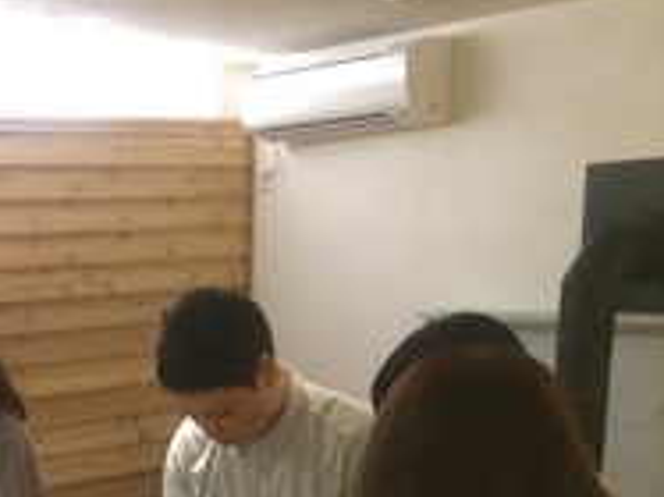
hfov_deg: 28.8
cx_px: -32
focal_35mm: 62
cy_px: 522
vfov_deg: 22.5
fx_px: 1189
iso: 200
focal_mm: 4.15
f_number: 2.2
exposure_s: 1/30
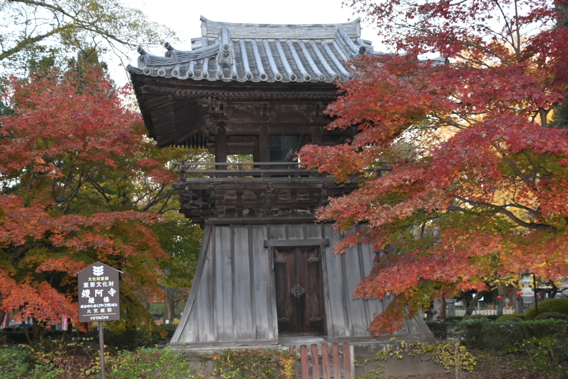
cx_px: 284
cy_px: 190
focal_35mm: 45
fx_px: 710
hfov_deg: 43.6
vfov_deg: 29.9
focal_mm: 30
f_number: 4
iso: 1000
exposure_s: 1/60
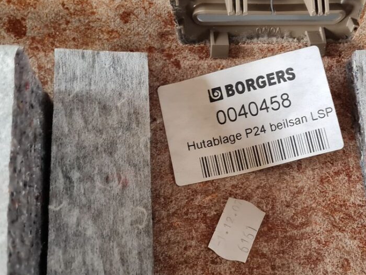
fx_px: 550
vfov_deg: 28.0
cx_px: 266
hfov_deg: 36.1
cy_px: 120
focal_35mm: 52
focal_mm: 5.4
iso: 200
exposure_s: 1/100
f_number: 1.8
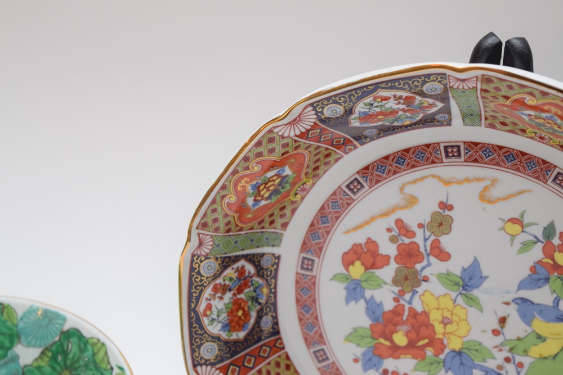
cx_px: 282
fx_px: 1290
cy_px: 188
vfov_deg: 16.6
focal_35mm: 82
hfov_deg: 24.6
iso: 800
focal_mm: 55
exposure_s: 1/80
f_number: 5.6
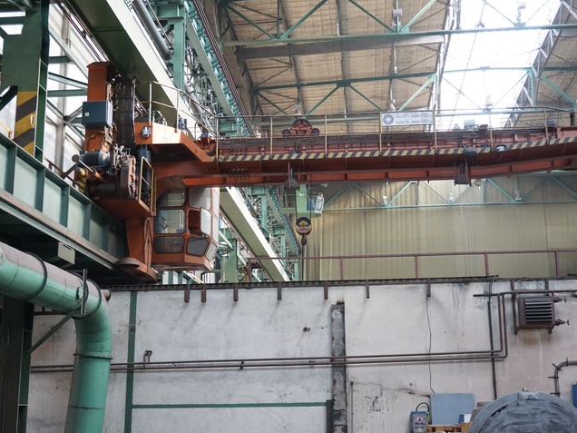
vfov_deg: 29.7
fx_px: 817
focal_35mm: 49
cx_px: 306
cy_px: 217
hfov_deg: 38.9
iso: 2500
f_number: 5
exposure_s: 1/160
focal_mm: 30
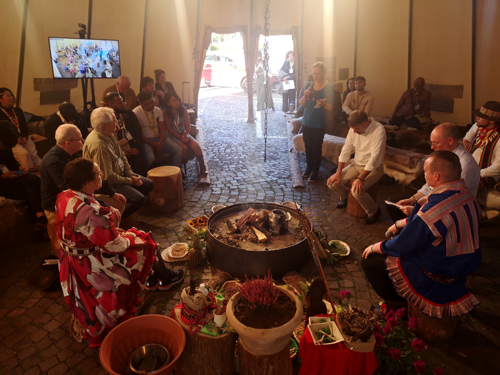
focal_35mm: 27
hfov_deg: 65.3
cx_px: 250
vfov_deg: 51.4
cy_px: 188
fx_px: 390
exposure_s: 1/50
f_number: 1.8
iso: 80
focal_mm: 5.58
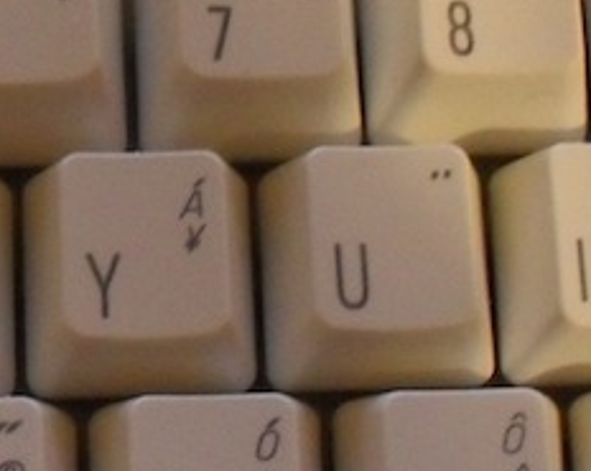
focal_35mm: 118
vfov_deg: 13.0
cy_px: 278
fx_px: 2061
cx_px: -31
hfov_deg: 15.9
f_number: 3.2
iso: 400
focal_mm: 6.3
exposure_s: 1/15
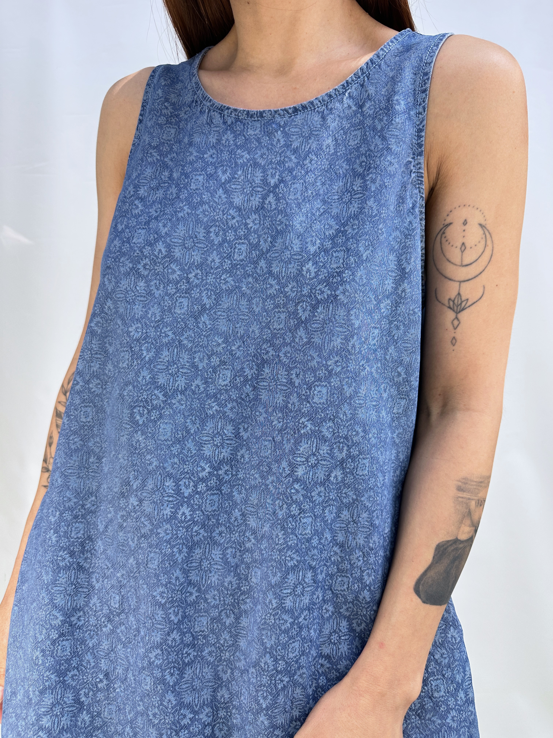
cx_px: 276
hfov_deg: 56.8
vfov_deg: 71.6
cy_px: 369
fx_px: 511
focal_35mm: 24
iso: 80
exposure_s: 1/396
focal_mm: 6.86
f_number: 1.78
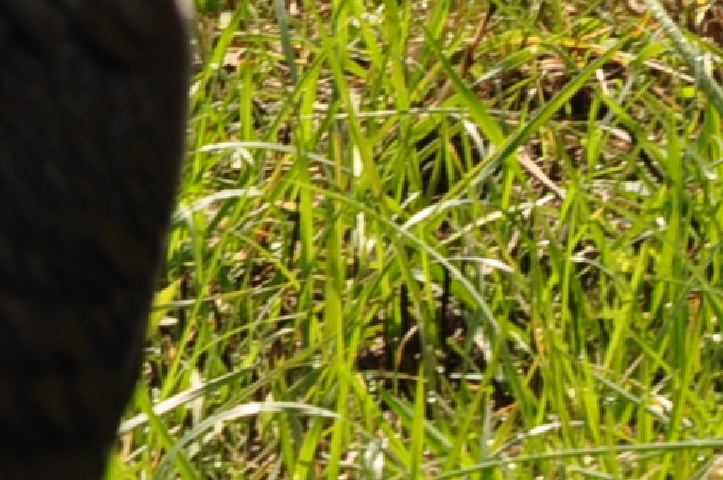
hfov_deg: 3.0
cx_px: -480
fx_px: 13719
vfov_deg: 2.0
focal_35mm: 684
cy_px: 168
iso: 250
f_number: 10
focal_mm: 70
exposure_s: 1/250
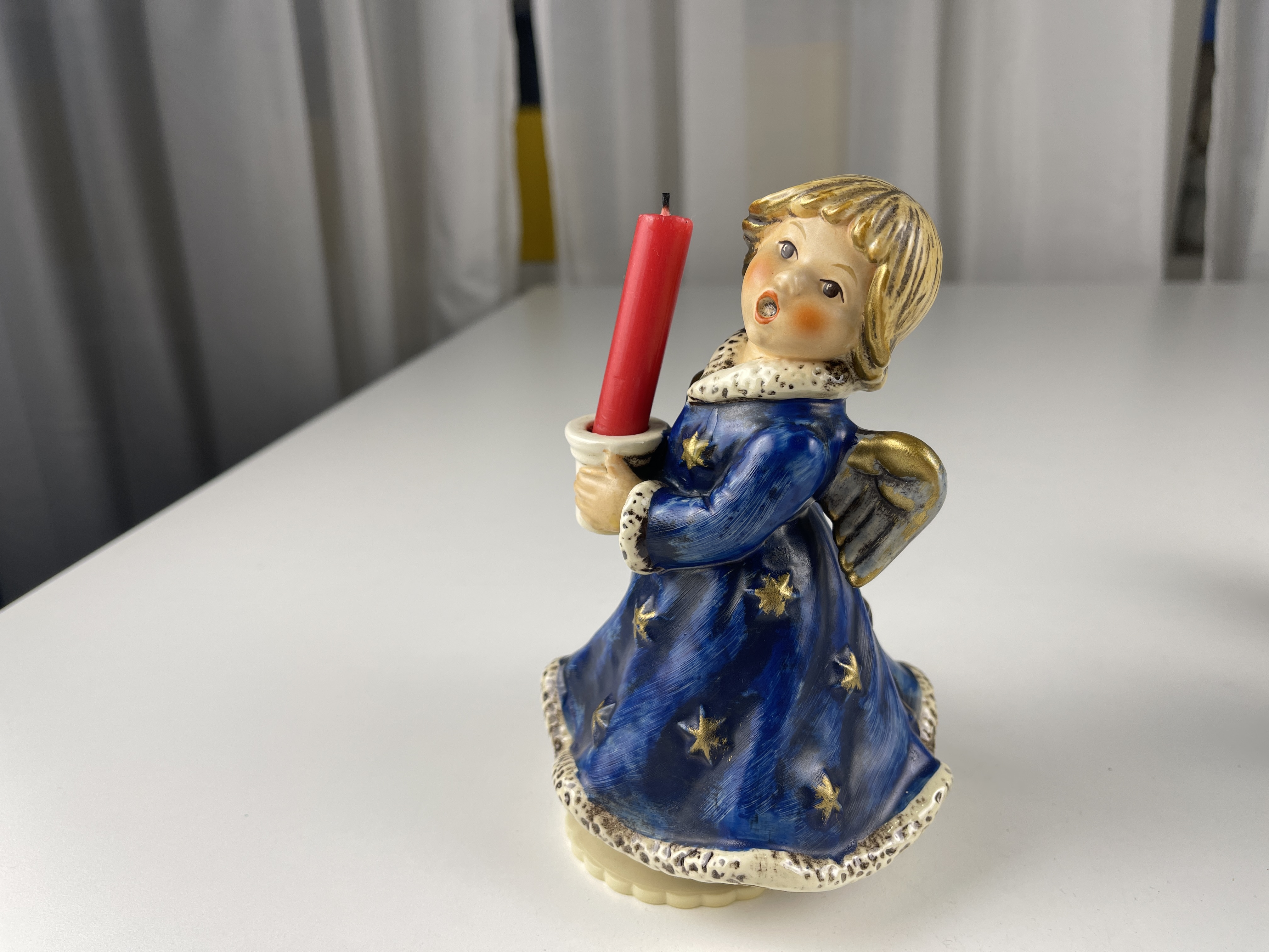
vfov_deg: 54.9
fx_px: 916
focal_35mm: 25
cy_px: 476
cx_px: 634
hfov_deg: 69.4
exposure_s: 1/163
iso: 32
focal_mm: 5.1
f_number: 1.6
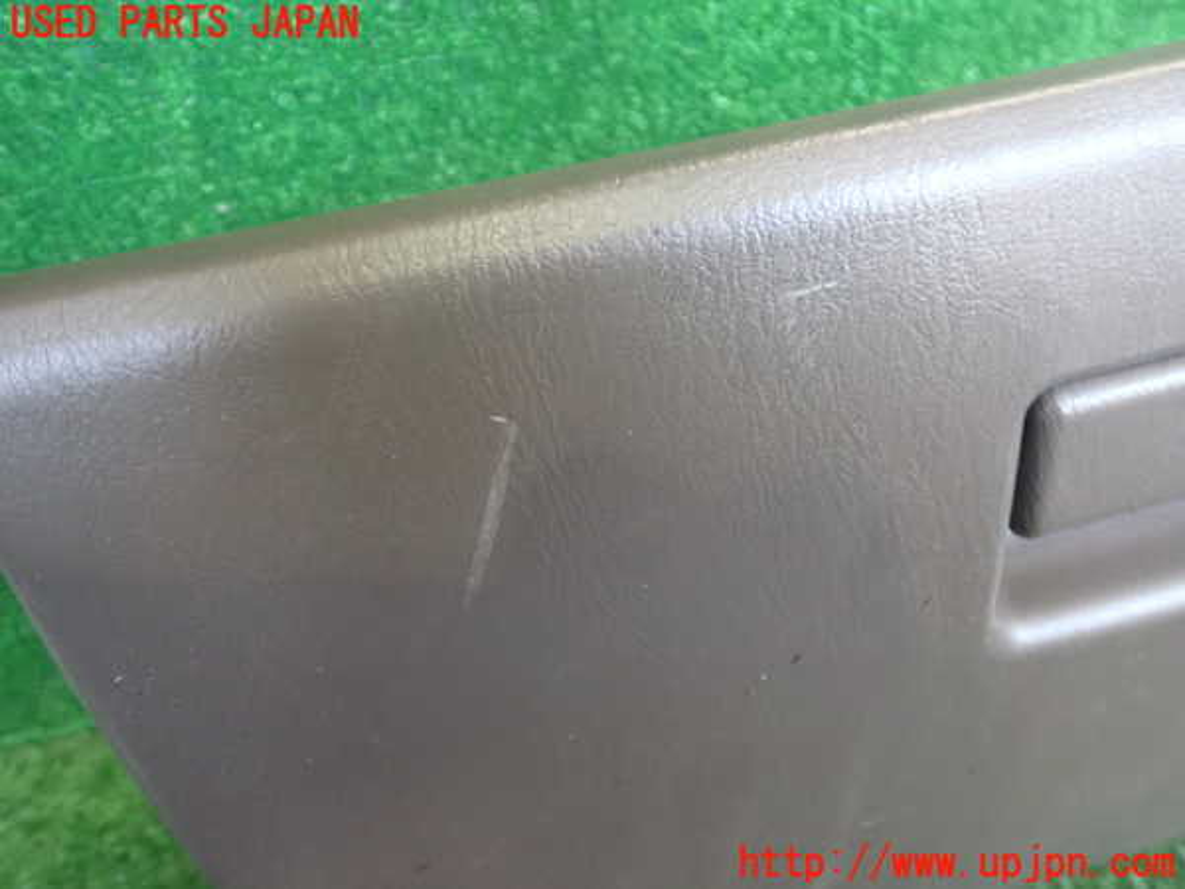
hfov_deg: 60.0
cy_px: 444
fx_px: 1027
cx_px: 592
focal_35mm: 30
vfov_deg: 46.8
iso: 1600
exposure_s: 1/200
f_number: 2.3
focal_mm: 5.4
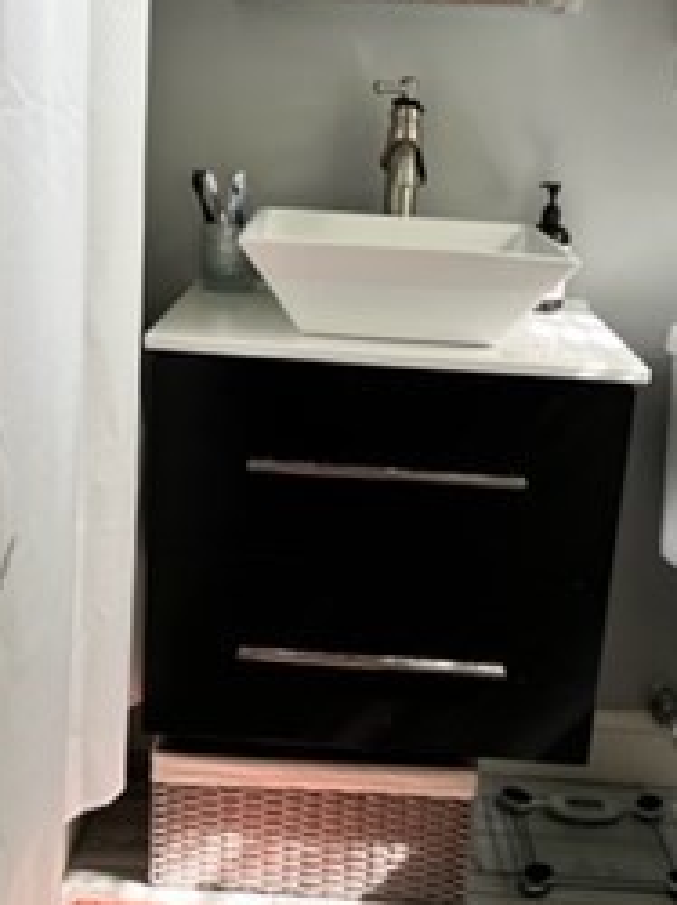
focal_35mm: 50
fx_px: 1306
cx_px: 348
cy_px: 452
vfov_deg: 38.2
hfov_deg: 29.1
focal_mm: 5.7
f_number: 1.5
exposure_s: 1/120
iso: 64
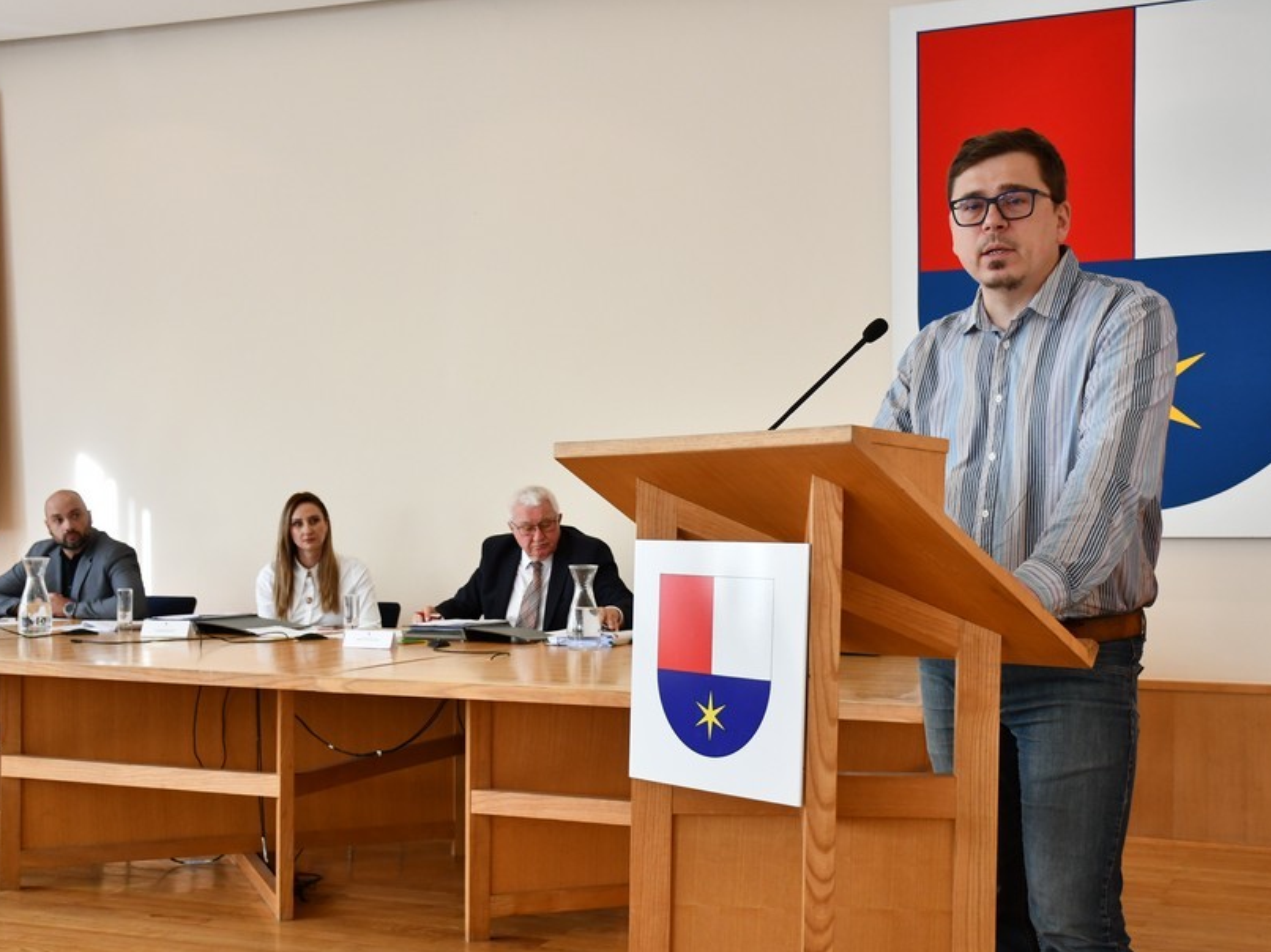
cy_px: 535
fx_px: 1615
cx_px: 686
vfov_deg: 32.8
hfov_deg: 42.9
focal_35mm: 44
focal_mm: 24
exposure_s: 1/200
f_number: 3.8
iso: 800
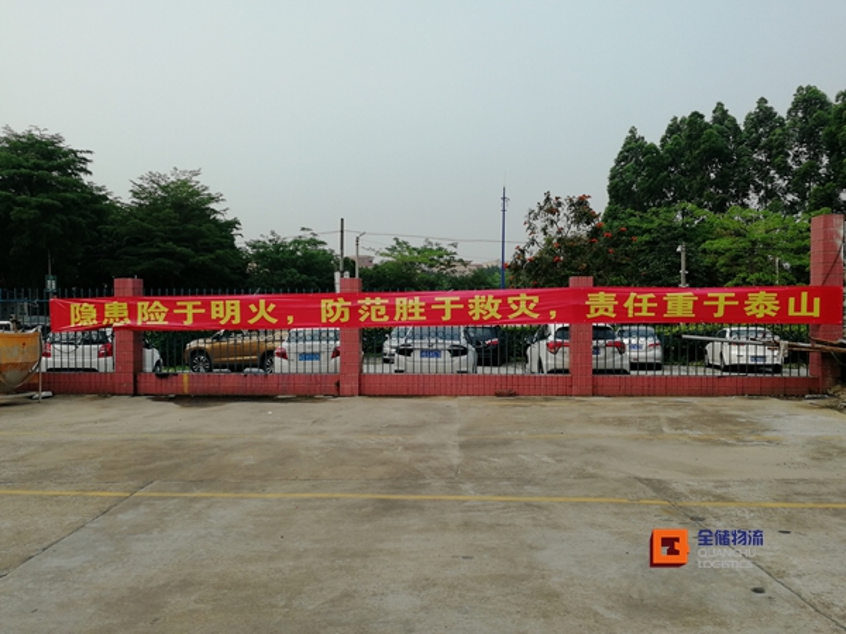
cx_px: 423
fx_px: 660
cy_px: 317
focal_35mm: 27
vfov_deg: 51.4
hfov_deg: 65.3
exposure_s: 1/604
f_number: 2.2
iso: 50
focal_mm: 3.95
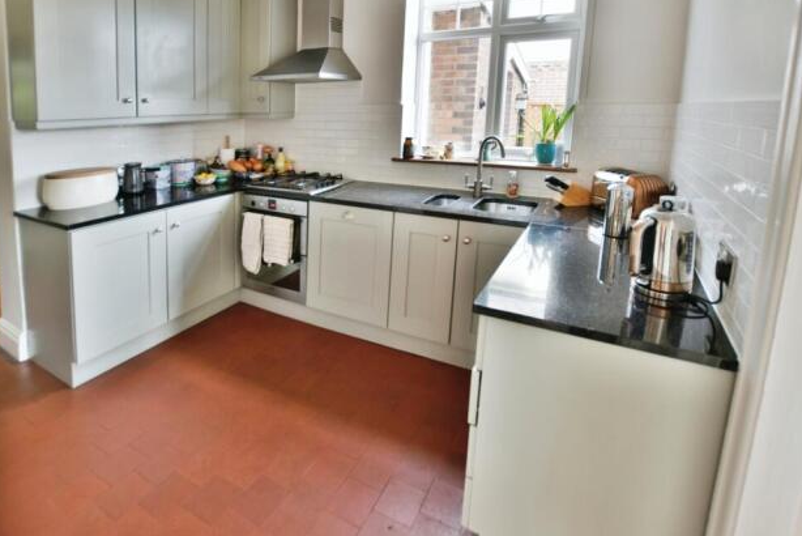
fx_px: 357
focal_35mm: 16
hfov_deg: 96.7
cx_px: 399
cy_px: 279
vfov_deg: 73.8
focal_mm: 10
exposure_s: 1/8
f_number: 3.5
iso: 100
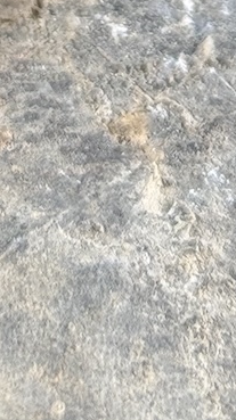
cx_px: 166
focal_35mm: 227
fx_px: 2531
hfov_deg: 5.3
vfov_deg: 8.9
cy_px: -437
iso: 64
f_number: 1.78
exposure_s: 1/164
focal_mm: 6.76
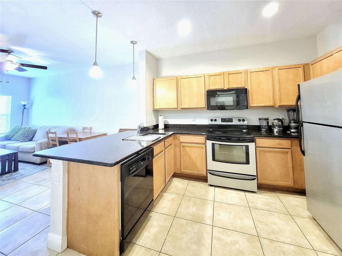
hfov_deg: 106.2
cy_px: 128
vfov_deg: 89.9
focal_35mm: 13
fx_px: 128
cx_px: 171
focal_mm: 2.2
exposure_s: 1/30
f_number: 2.2
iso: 500
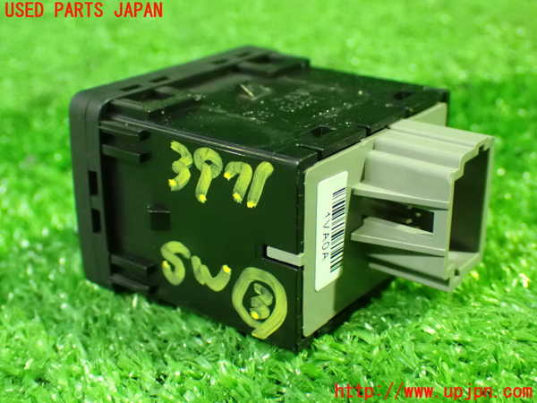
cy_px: 202
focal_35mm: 54
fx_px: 838
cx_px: 268
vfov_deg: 27.0
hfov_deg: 35.5
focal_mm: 9.65
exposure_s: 1/25
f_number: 3.3
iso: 1600
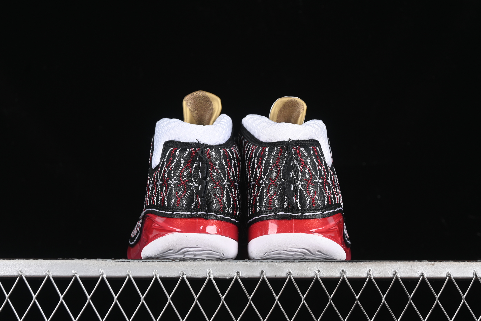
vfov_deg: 18.2
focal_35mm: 75
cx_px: 240
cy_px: 160
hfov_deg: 27.0
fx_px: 1002
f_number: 7.1
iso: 160
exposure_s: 1/60
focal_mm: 50
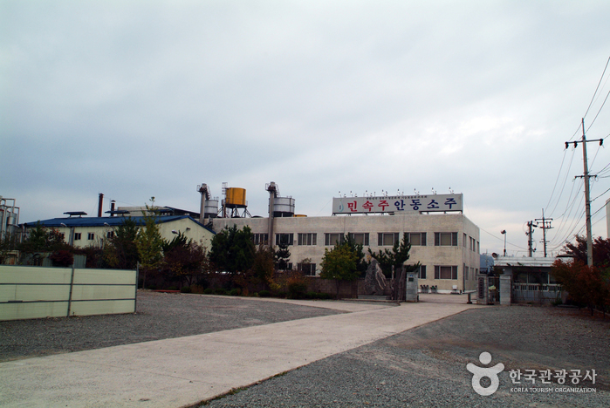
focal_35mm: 30
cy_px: 204
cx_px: 305
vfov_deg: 43.7
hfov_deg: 61.9
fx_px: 509
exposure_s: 1/250
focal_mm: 20
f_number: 8
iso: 200
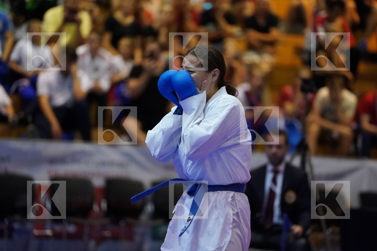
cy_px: 126
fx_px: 2094
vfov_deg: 6.9
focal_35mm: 200
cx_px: 188
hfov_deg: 10.3
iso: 6400
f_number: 2.8
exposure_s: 1/800
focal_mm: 200
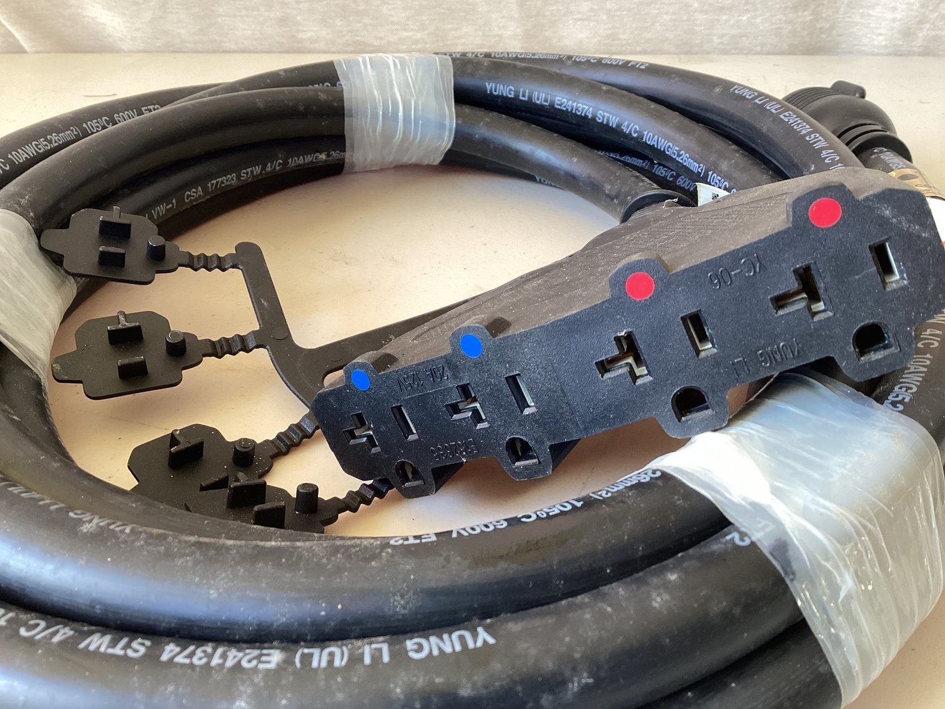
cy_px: 354
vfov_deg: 45.4
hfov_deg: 58.3
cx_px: 472
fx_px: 846
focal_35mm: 31
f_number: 2.4
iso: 100
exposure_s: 1/60
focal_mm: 3.3
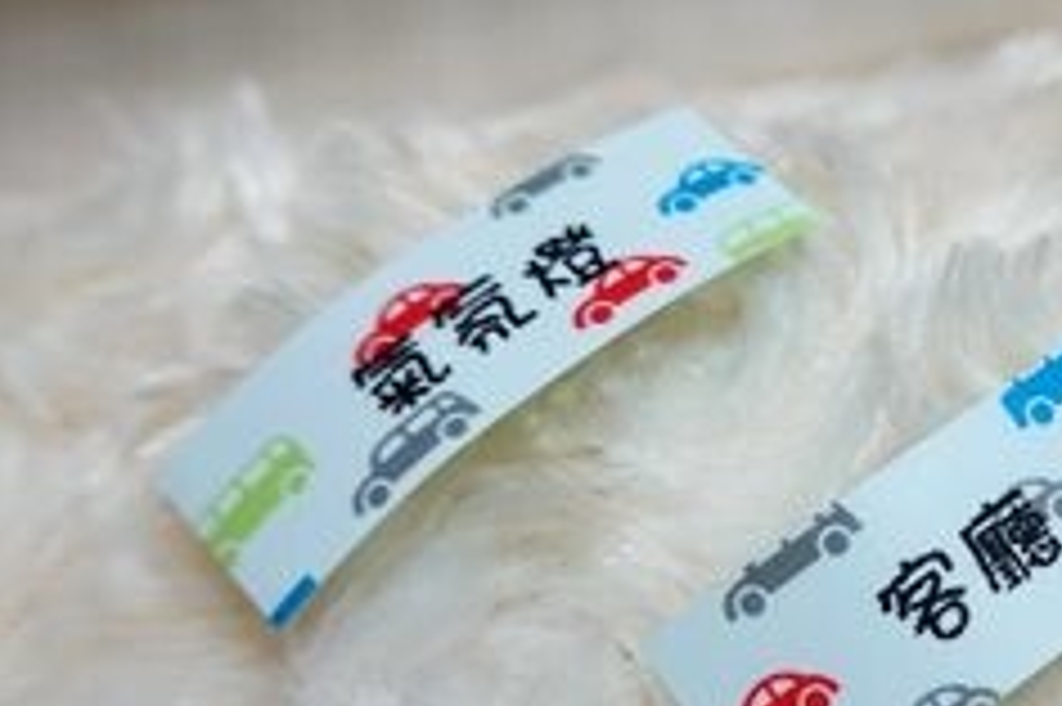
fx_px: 1946
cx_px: 1022
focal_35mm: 66
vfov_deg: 20.6
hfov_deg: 28.9
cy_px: 389
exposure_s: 1/30
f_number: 2.8
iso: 160
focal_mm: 9
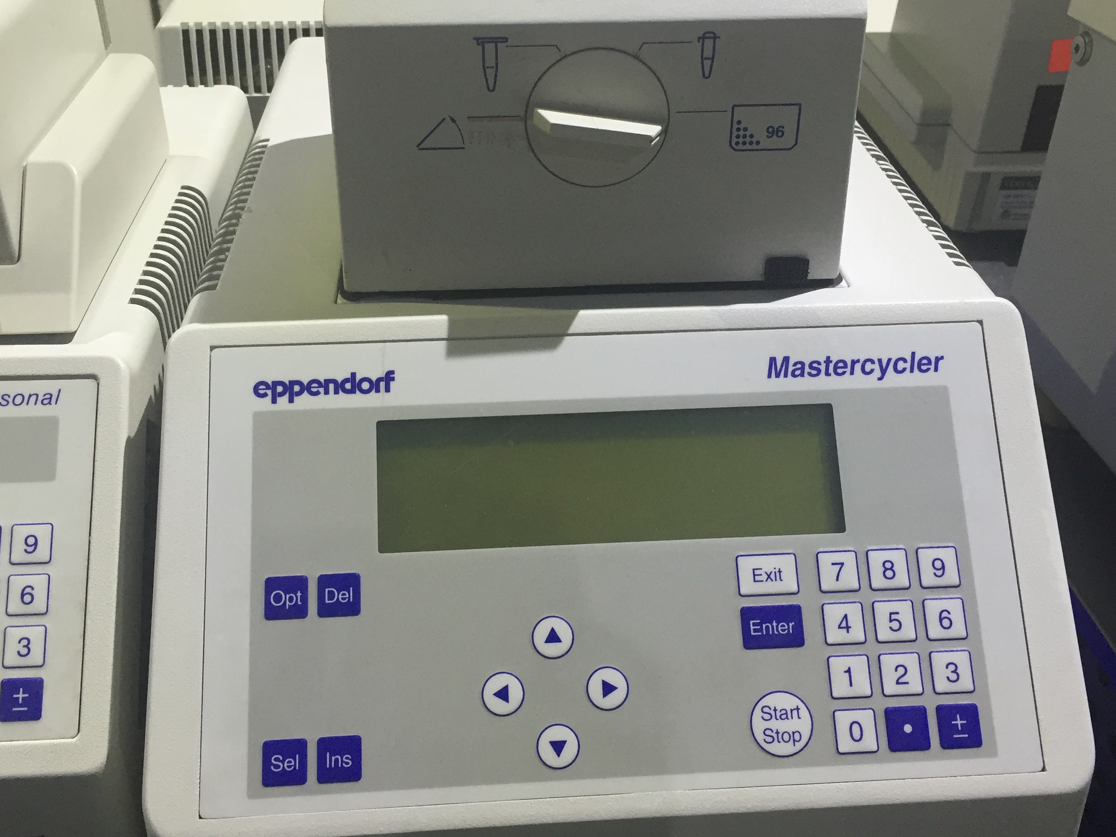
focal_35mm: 37
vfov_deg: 38.6
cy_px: 357
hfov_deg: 50.1
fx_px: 1193
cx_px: 553
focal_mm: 4.15
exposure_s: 1/33
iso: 100
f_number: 2.2
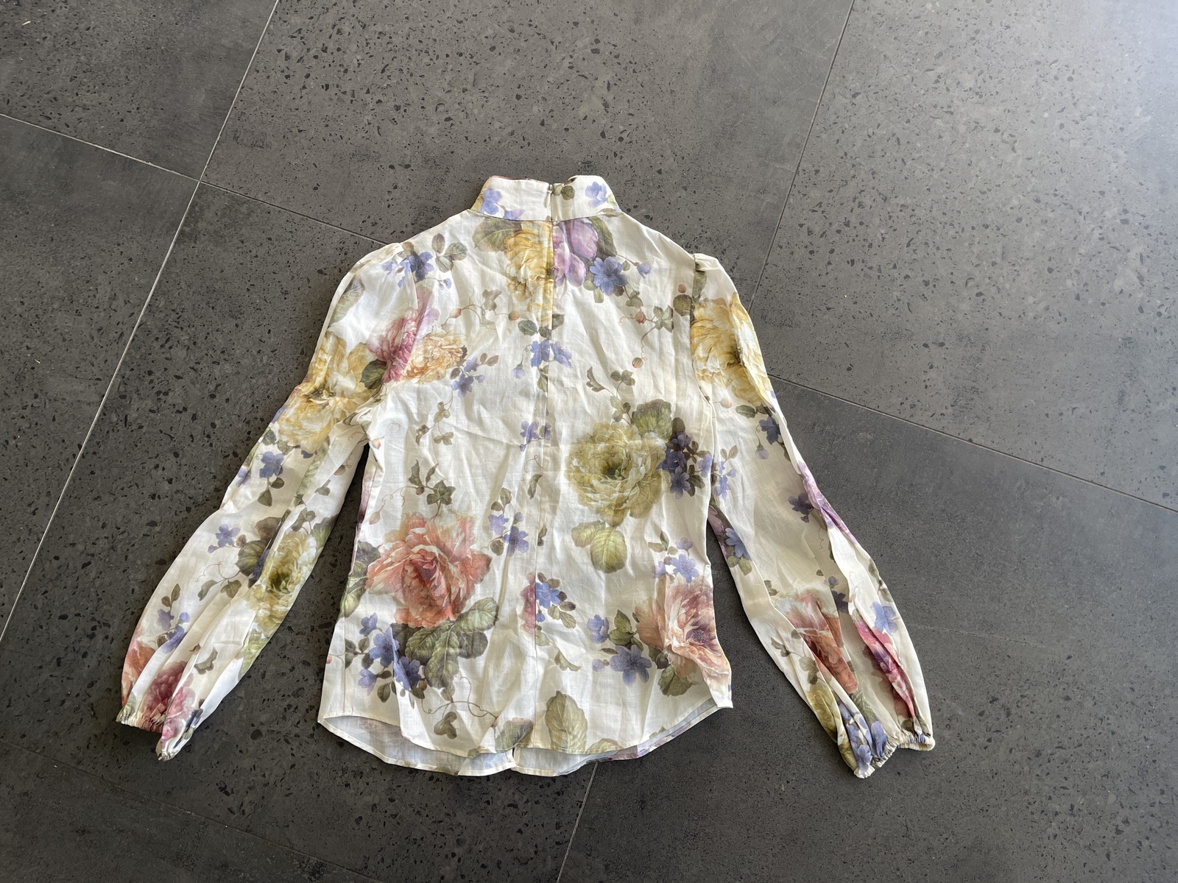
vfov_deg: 54.9
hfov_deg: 69.4
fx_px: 851
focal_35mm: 25
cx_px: 589
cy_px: 442
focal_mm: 5.1
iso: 100
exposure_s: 1/121
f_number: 1.6
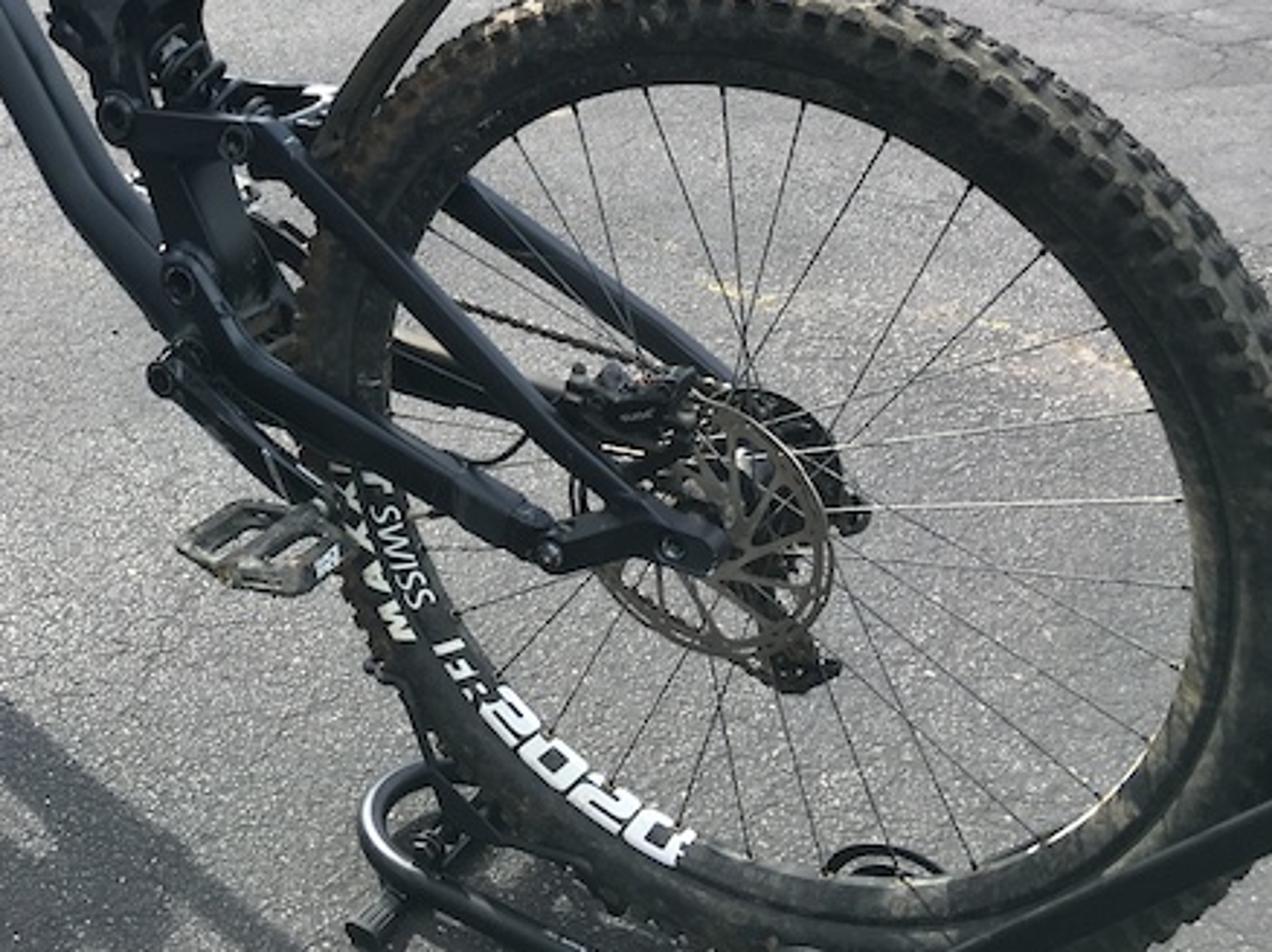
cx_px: 218
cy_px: 102
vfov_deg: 26.6
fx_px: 1946
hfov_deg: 34.8
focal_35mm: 53
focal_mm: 4.15
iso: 25
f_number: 2.2
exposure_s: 1/527
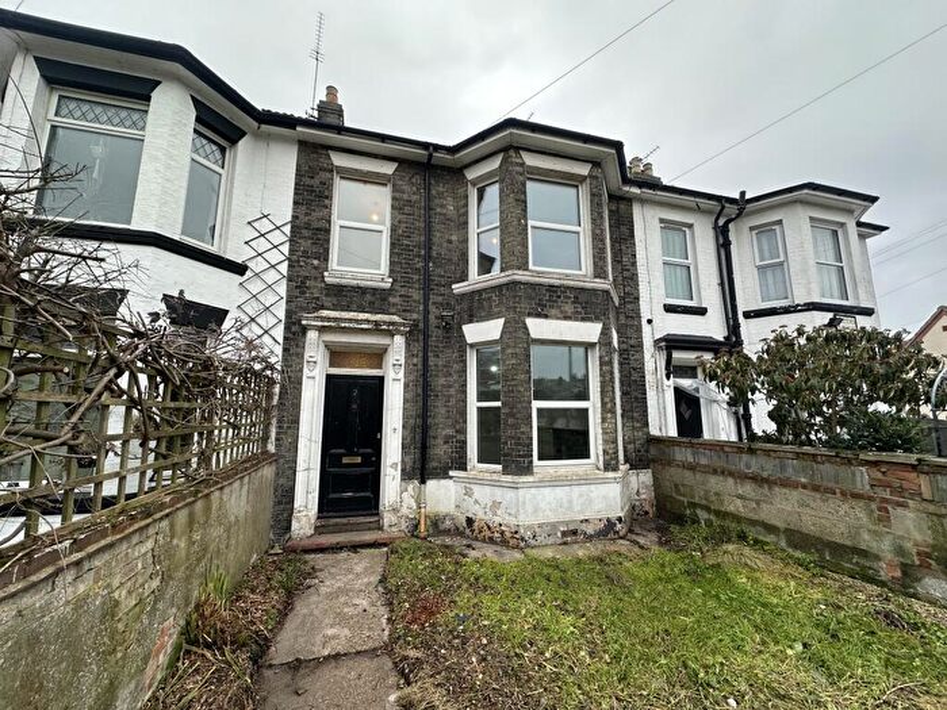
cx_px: 474
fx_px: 383
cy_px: 355
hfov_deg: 102.1
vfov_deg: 85.7
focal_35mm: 14
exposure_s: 1/99
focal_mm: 2.22
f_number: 2.2
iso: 64
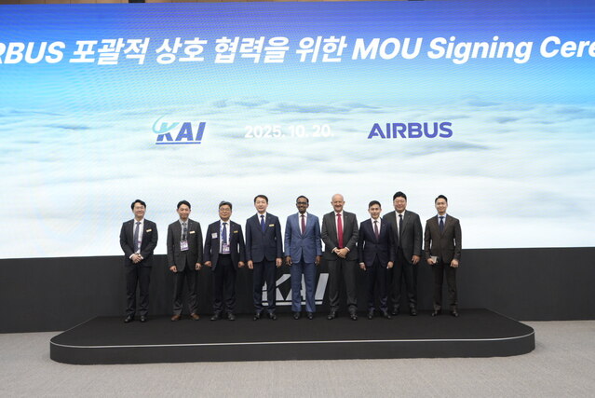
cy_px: 199
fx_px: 579
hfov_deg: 54.4
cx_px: 298
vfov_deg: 37.9
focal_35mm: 35
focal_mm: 35
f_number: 5.6
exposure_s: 1/125
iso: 2500
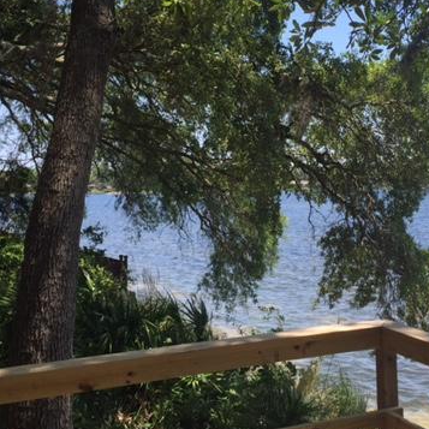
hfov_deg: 36.6
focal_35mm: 46
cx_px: 268
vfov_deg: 36.6
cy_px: 159
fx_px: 645
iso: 32
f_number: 2.2
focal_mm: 4.15
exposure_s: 1/860
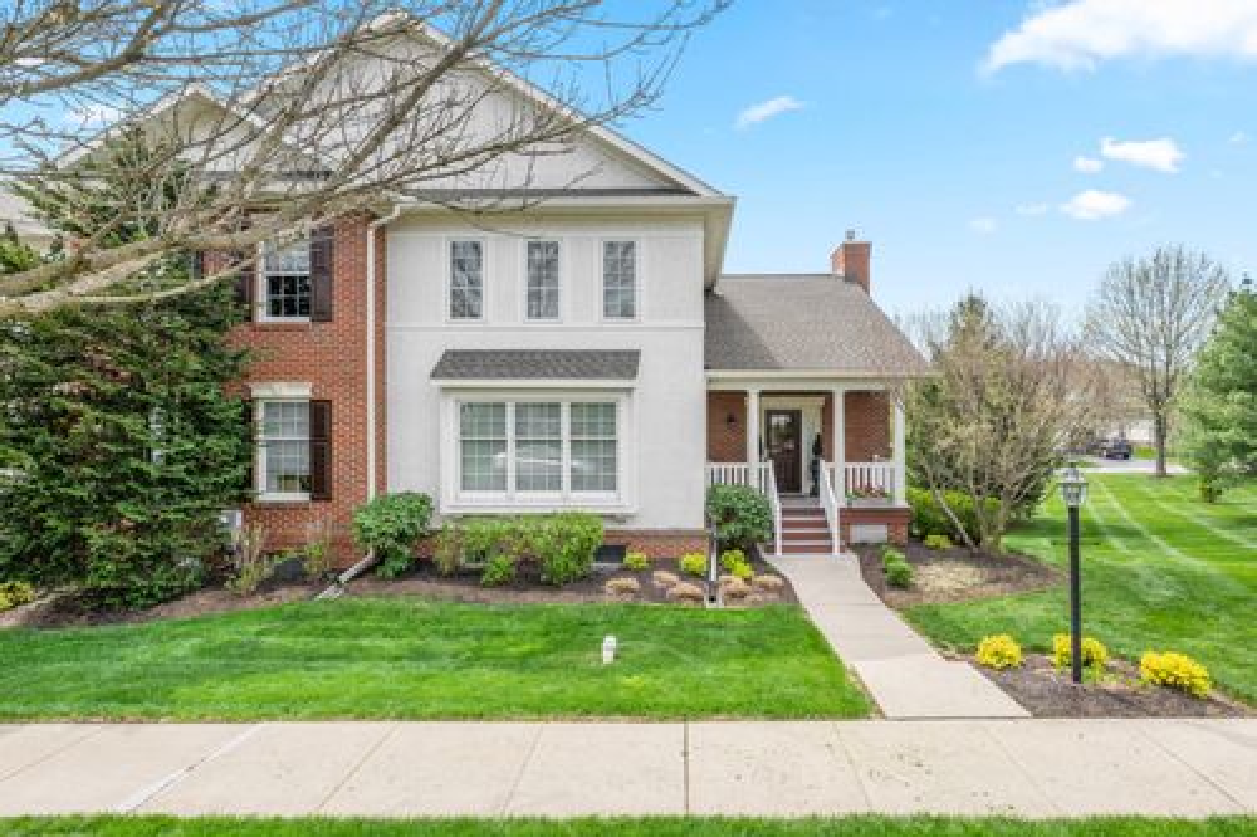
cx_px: 628
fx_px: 541
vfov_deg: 75.5
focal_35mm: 16
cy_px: 418
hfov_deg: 98.6
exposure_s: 1/640
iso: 320
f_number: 7.1
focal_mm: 15.5
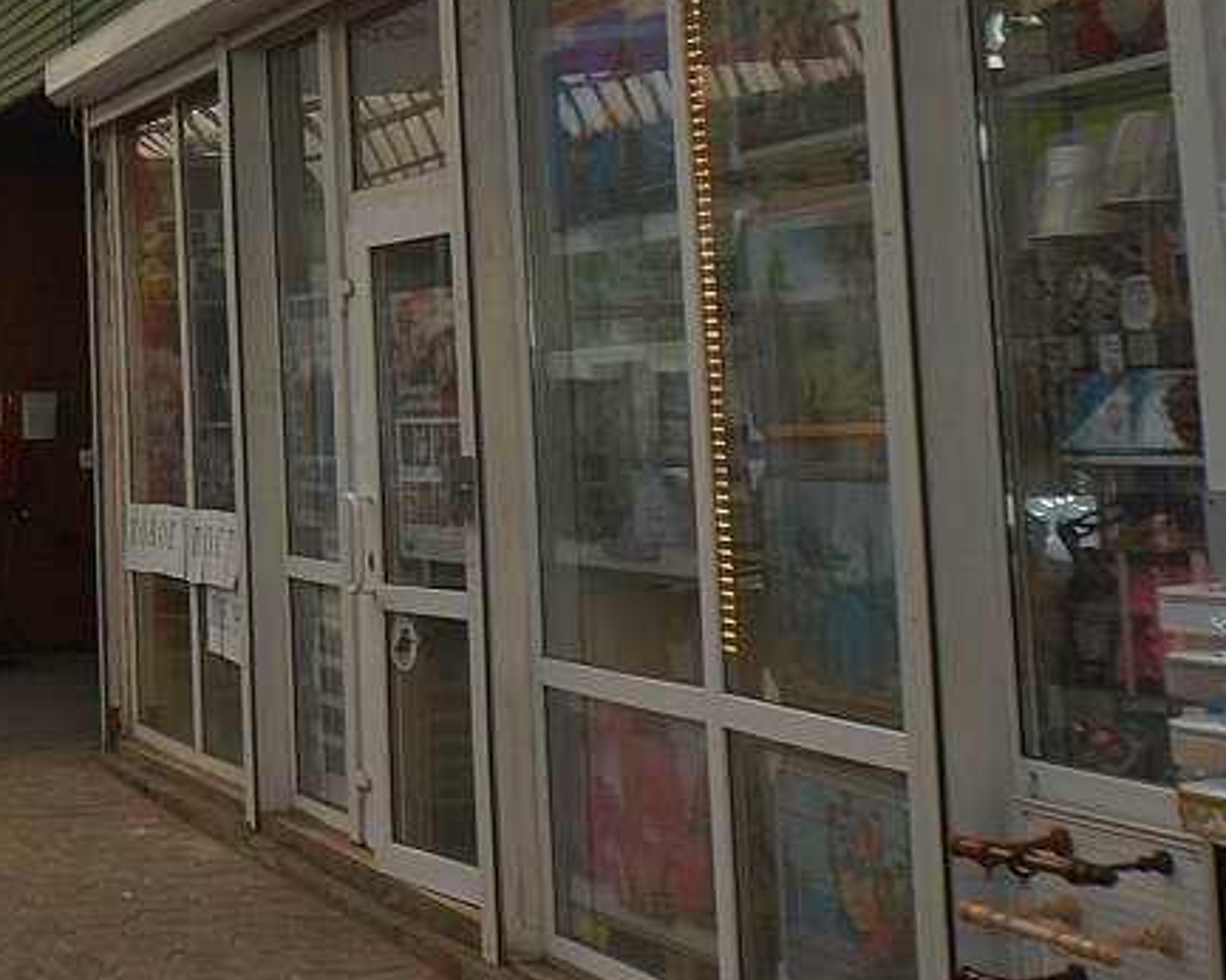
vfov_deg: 19.2
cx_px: -609
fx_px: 2829
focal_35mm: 78
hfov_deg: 20.8
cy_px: 58
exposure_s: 1/160
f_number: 4
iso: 100
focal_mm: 16
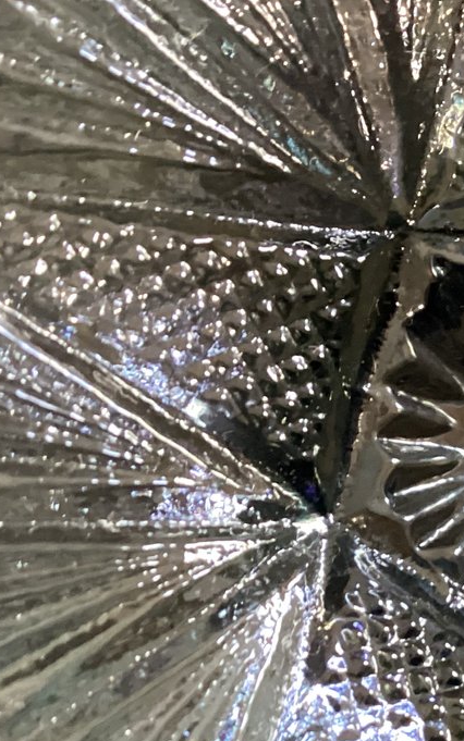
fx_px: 1476
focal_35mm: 73
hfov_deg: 16.8
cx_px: 603
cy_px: 564
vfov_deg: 27.8
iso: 500
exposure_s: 1/25
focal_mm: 3.3
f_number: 2.4
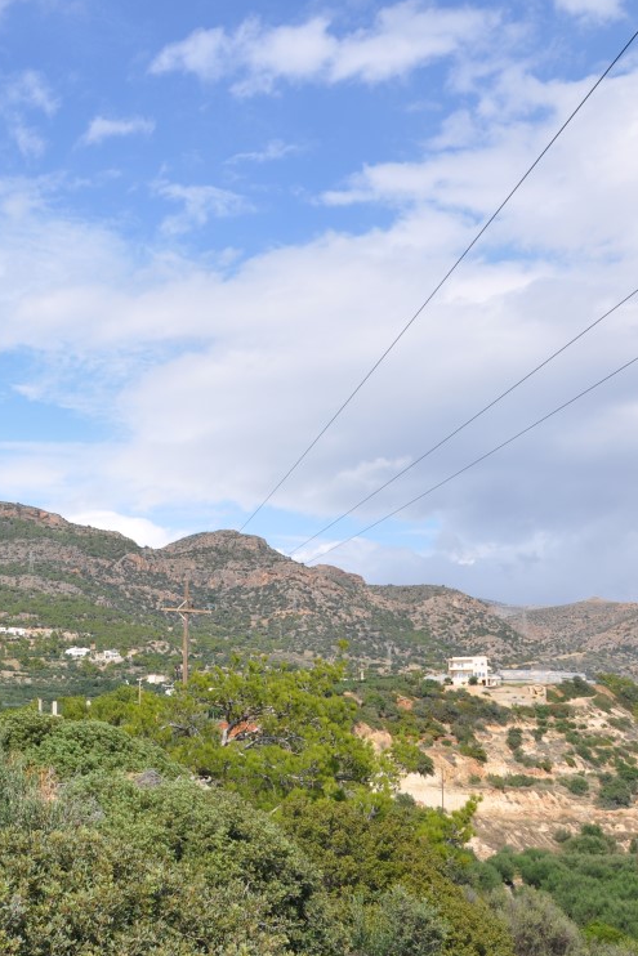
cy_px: 491
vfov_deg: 46.4
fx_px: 1116
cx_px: 53
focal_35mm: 42
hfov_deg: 30.4
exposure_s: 1/400
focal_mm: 18
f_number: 10
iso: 200
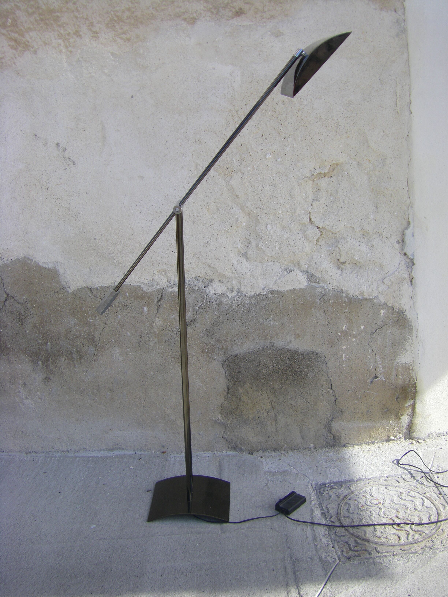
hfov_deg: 37.7
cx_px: 224
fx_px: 656
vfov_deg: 49.0
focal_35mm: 38
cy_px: 298
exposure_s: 1/320
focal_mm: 6.3
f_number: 3.5
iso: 64
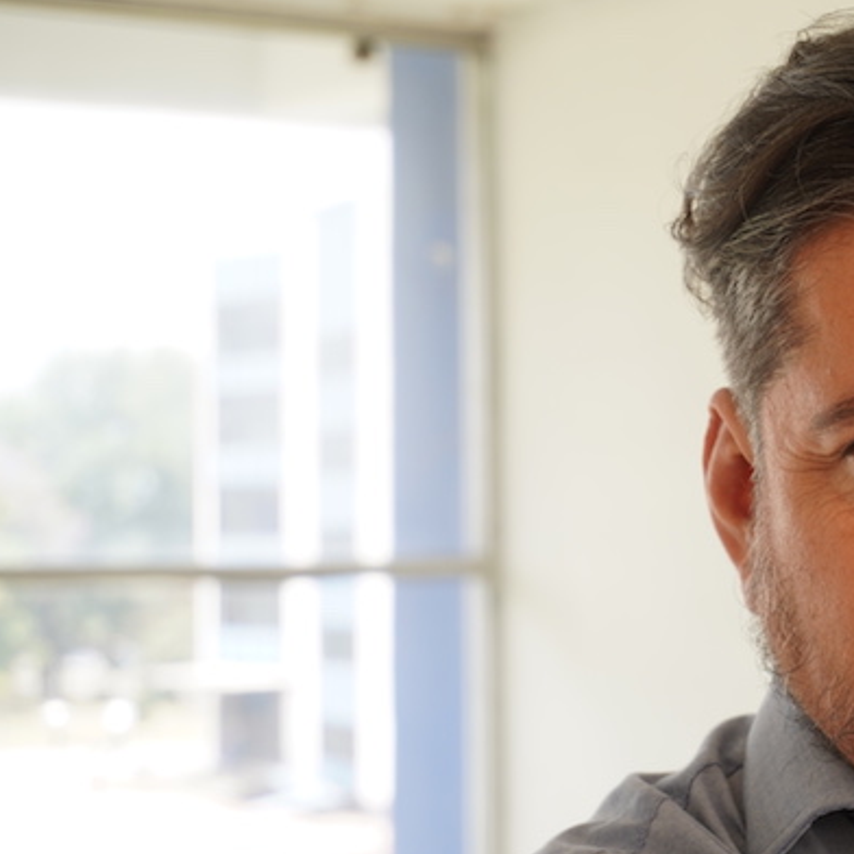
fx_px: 2903
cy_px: 439
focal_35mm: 104
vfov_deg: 16.7
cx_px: 686
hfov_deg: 16.6
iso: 250
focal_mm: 50
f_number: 5.6
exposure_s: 1/80
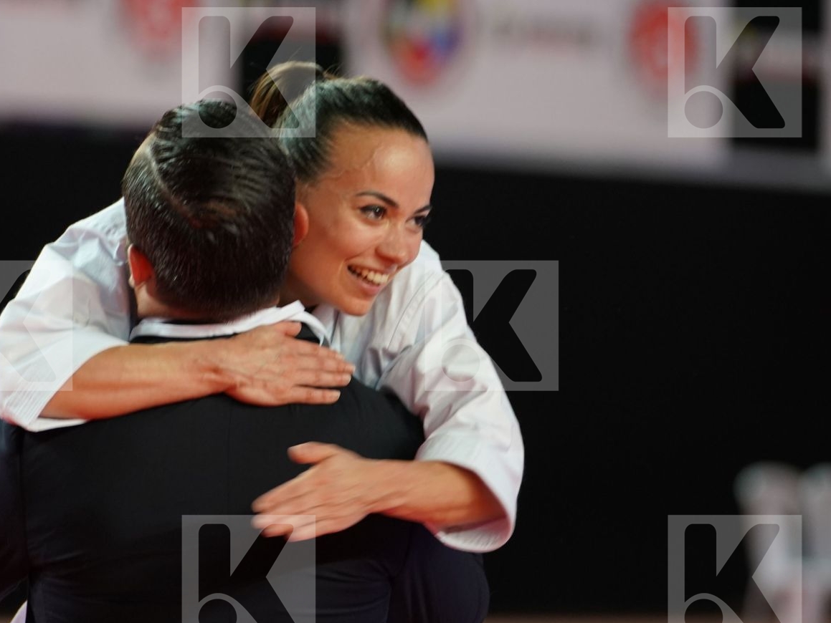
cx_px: 249
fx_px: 7420
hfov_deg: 6.4
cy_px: 326
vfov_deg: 4.8
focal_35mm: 309
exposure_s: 1/400
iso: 2000
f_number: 4
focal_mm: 207
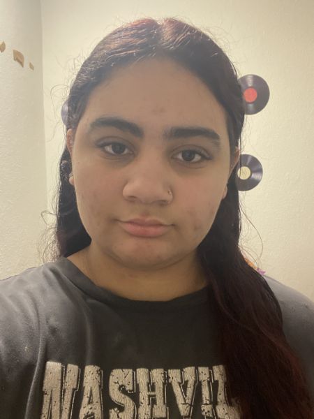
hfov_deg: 46.8
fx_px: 363
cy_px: 210
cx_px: 157
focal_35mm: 30
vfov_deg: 60.0
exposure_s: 1/25
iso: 400
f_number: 2.2
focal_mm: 2.71
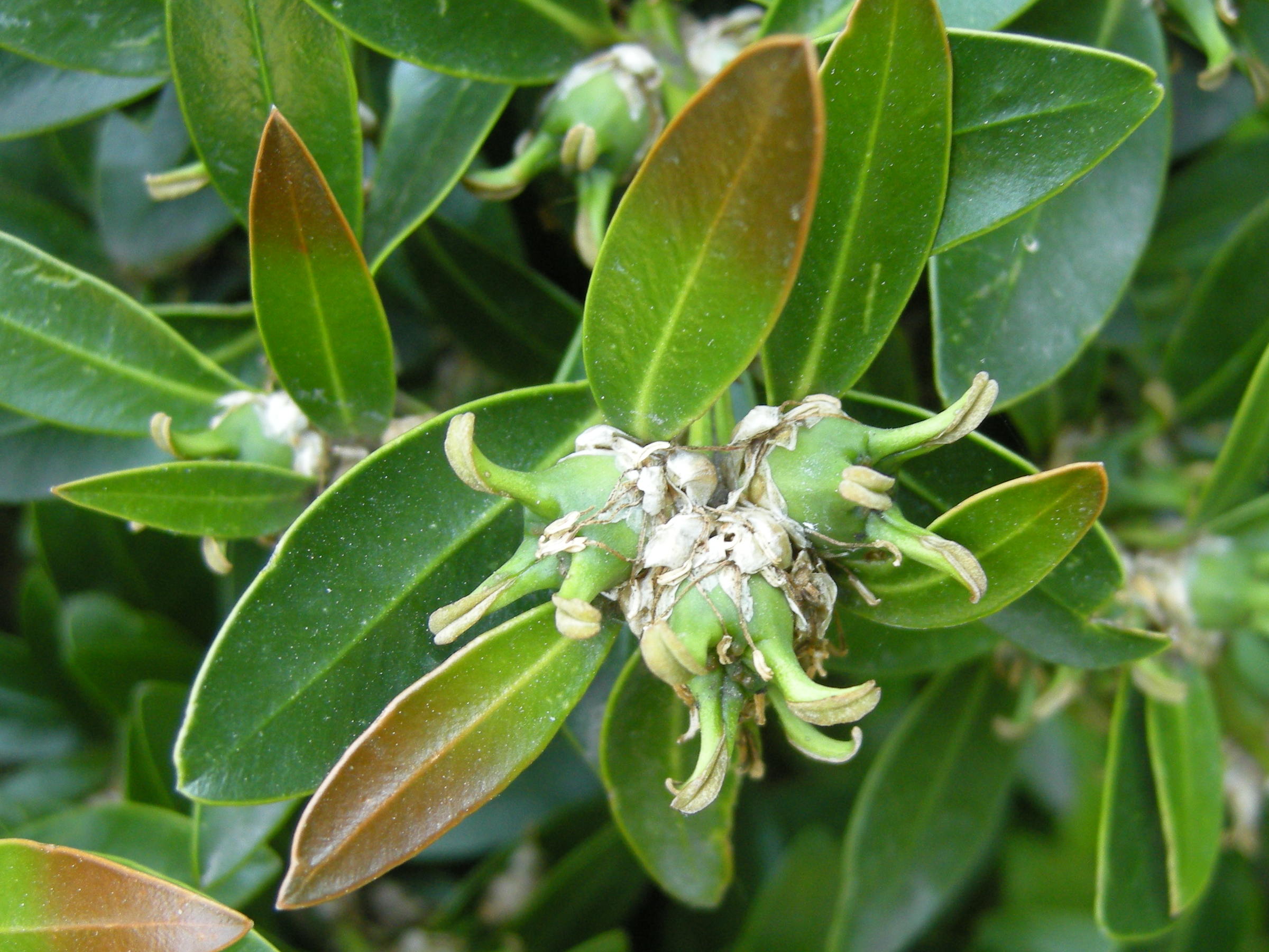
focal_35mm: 35
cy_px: 476
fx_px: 1283
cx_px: 634
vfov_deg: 40.7
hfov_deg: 52.6
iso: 117
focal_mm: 7.5
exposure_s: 1/52
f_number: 2.7
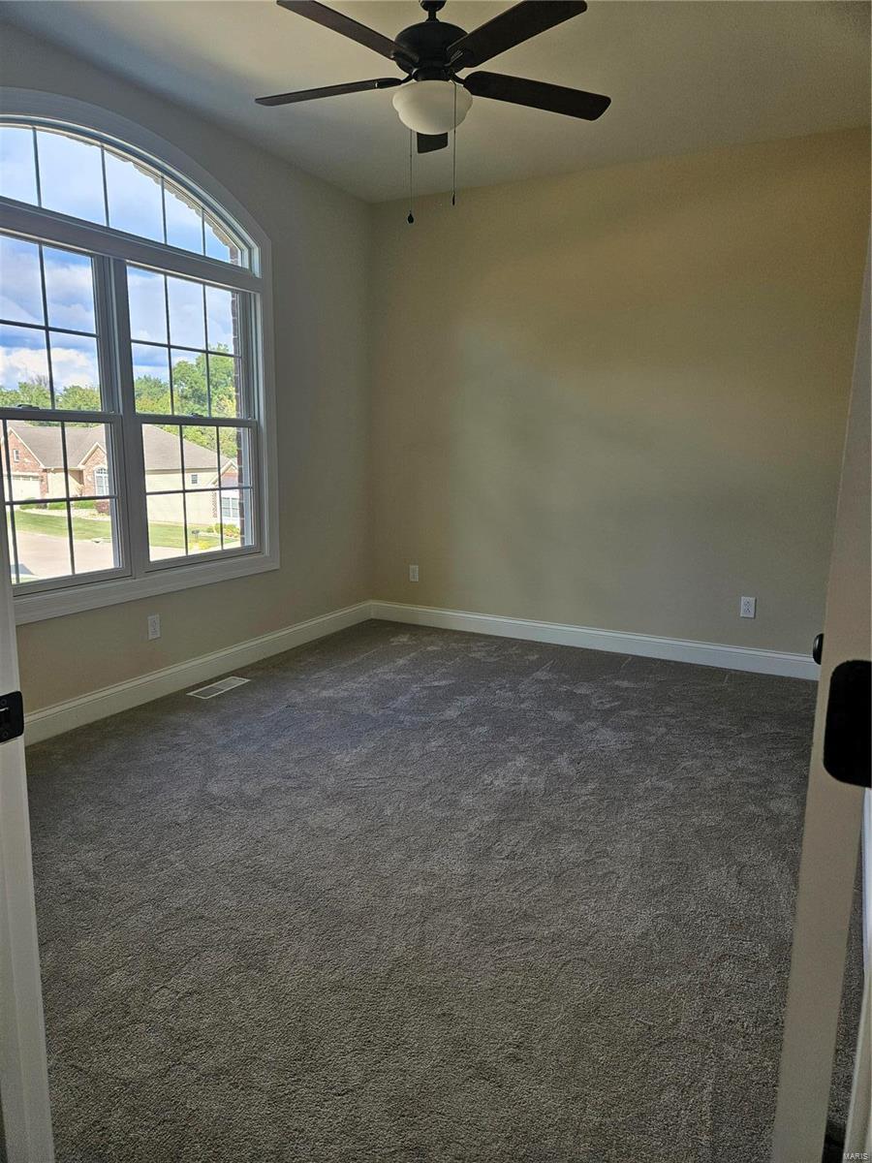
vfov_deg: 73.9
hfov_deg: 58.9
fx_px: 773
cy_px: 582
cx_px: 436
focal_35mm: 23
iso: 80
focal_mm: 5.4
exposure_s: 1/207
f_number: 1.8
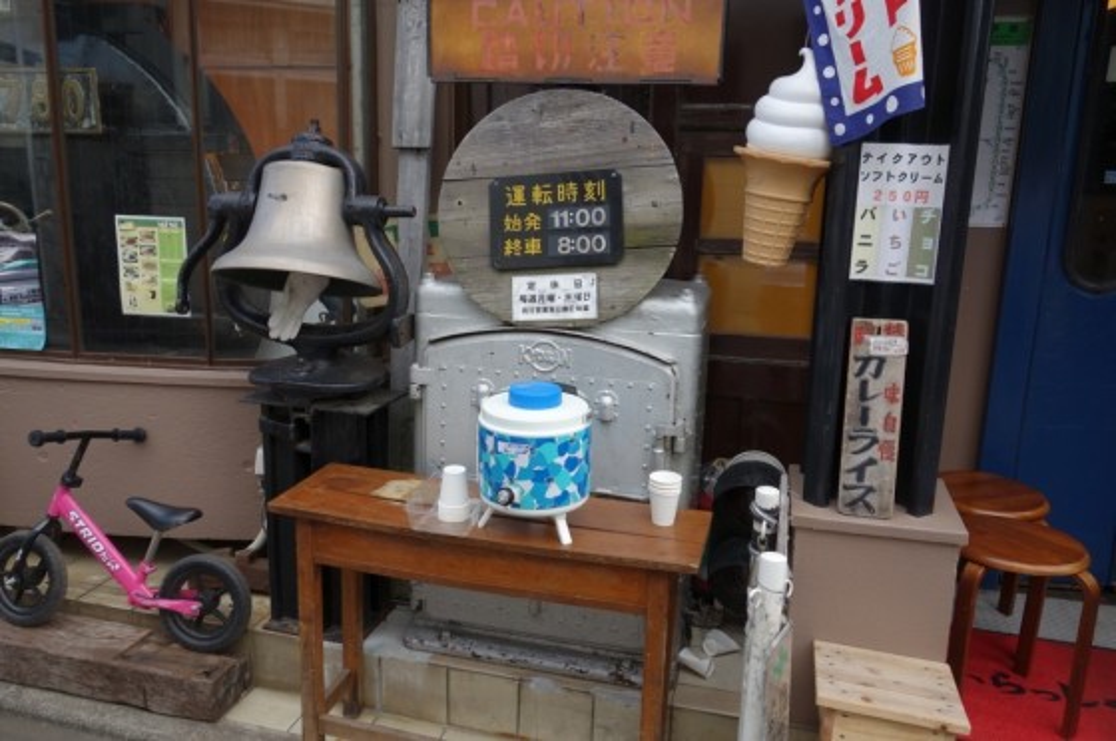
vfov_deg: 46.3
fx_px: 867
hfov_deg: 65.5
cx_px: 558
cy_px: 370
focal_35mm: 28
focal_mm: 10.4
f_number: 3.5
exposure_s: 1/160
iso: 125
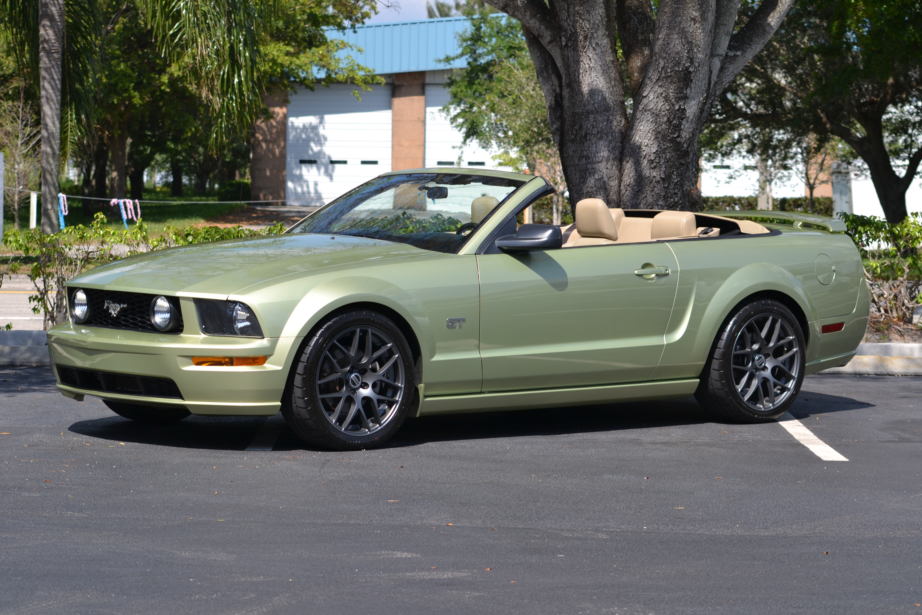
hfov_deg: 19.5
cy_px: 308
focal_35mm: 105
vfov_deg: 13.0
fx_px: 2689
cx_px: 461
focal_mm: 70
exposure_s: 1/500
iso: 125
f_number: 5.6
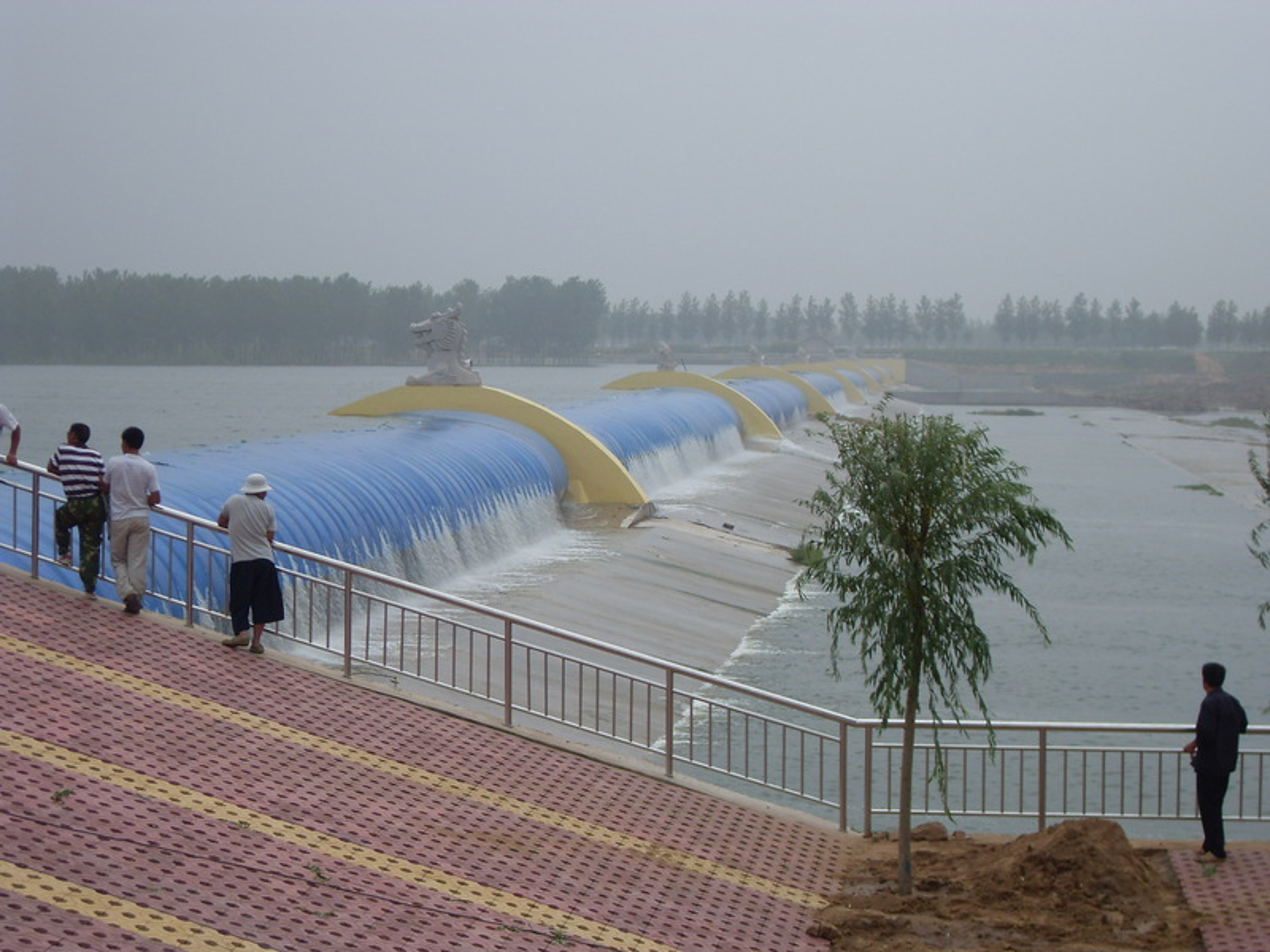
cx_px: 635
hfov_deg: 26.3
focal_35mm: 74
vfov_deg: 19.9
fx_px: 2715
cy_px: 476
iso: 80
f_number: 9.9
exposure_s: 1/180
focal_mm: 11.8
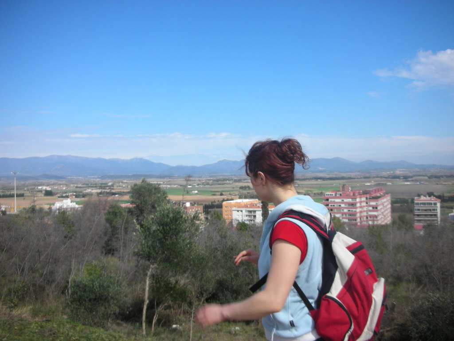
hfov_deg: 52.6
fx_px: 459
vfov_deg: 40.7
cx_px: 227
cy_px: 170
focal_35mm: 35
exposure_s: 1/95.1
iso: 50
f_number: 8.5
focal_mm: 5.8
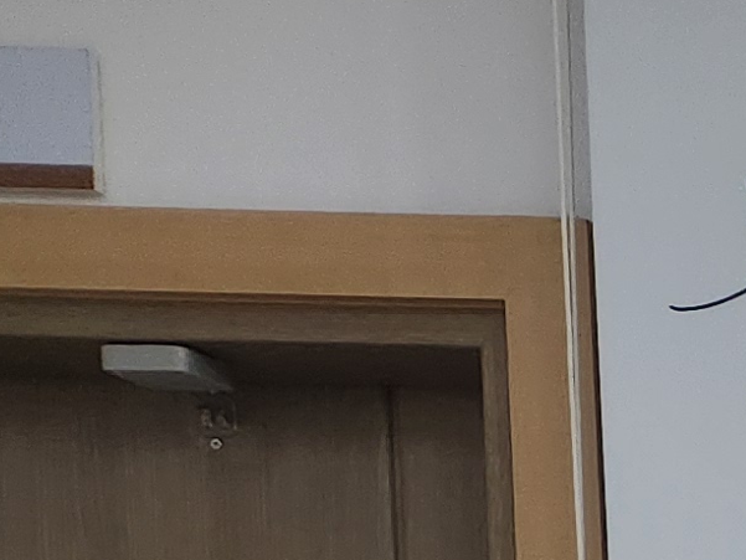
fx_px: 3298
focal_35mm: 153
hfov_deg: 9.3
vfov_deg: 8.6
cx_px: 2430
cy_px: 1488
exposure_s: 1/120
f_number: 1.8
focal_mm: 5.4
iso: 100
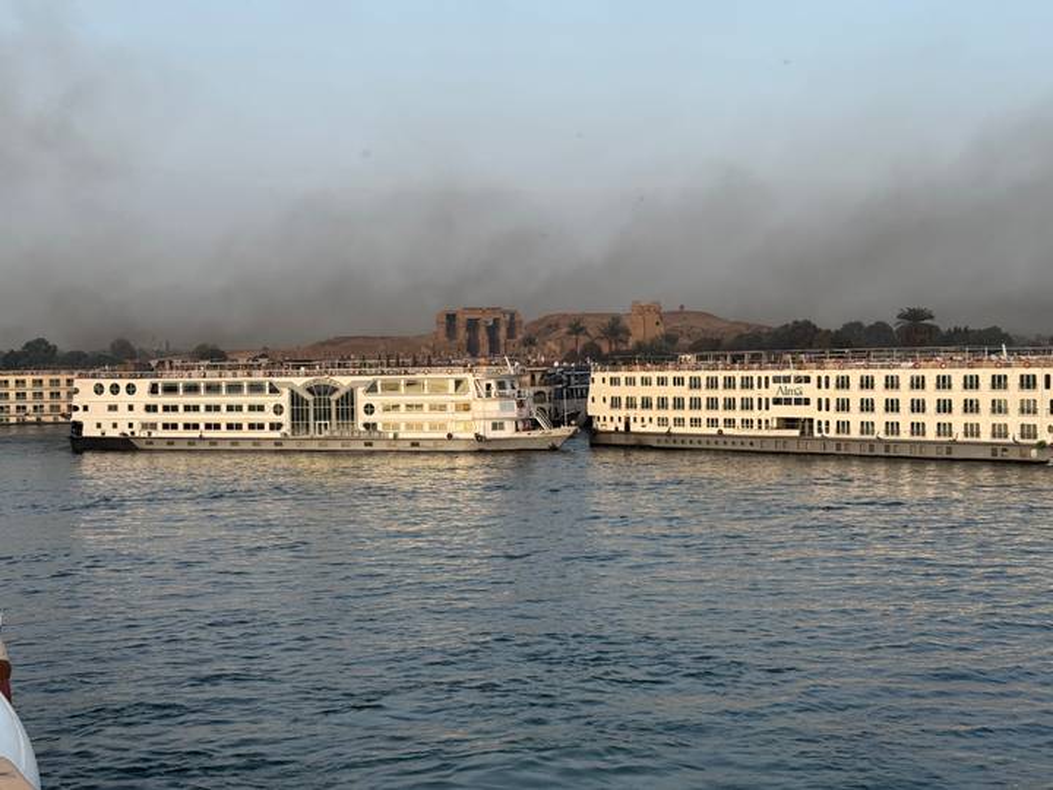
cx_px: 526
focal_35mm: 48
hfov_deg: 39.7
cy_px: 395
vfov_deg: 30.3
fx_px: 1460
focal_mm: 6.76
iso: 64
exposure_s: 1/888
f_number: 1.78
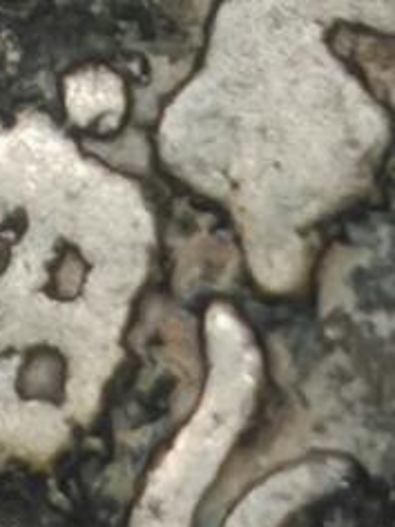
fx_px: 11046
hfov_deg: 2.0
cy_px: 116
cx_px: -420
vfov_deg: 2.7
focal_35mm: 726
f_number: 1.6
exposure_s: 1/100
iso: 100
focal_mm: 7.62
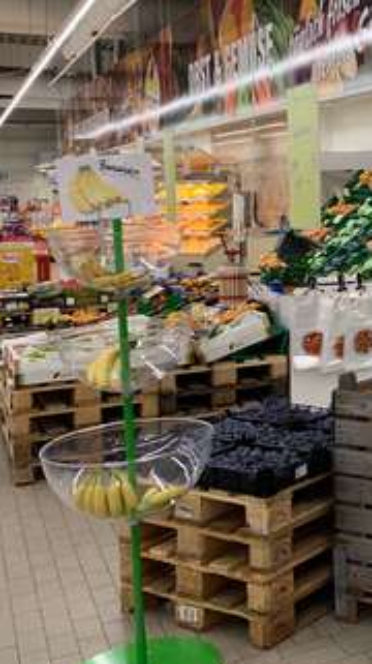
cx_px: 550
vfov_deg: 38.8
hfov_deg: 19.7
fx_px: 932
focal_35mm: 53
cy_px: 232
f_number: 1.8
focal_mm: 4.25
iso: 64
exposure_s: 1/50
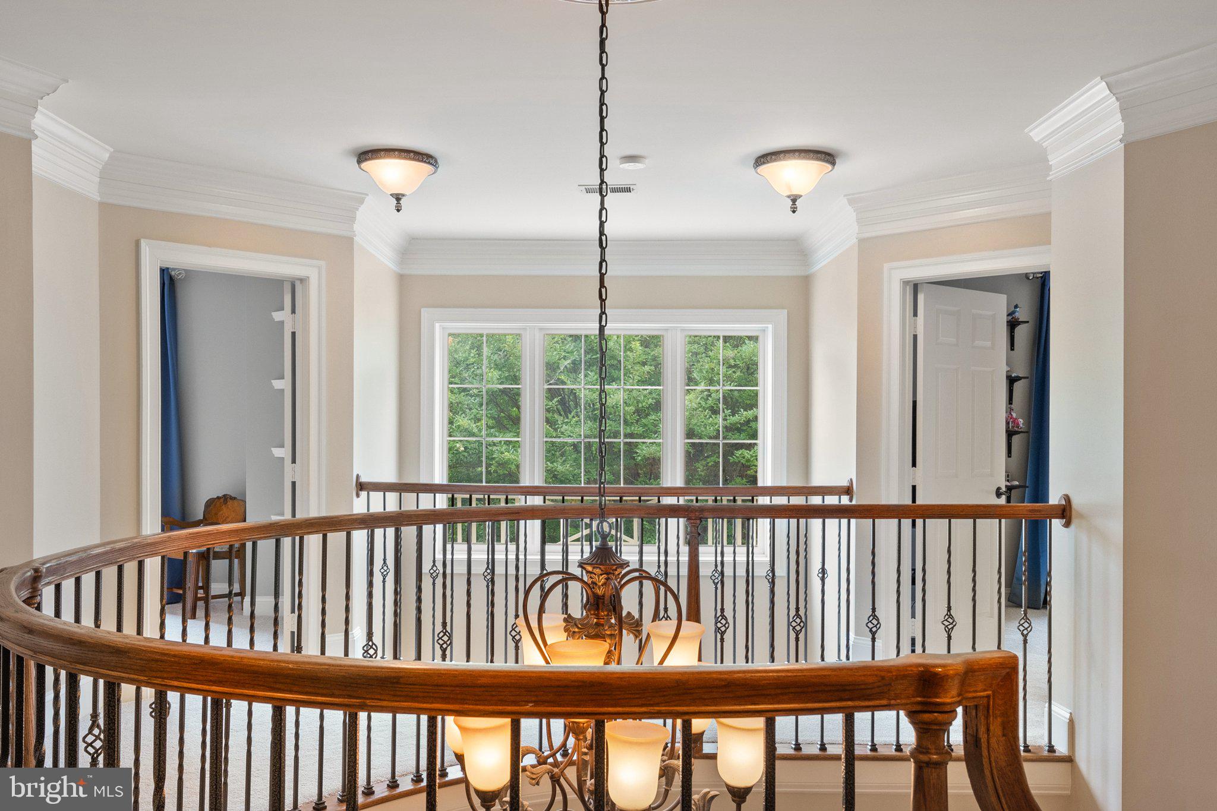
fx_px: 1014
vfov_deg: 43.6
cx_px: 608
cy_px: 406
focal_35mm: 30
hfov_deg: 61.9
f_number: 8
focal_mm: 20
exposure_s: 1/6
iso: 640
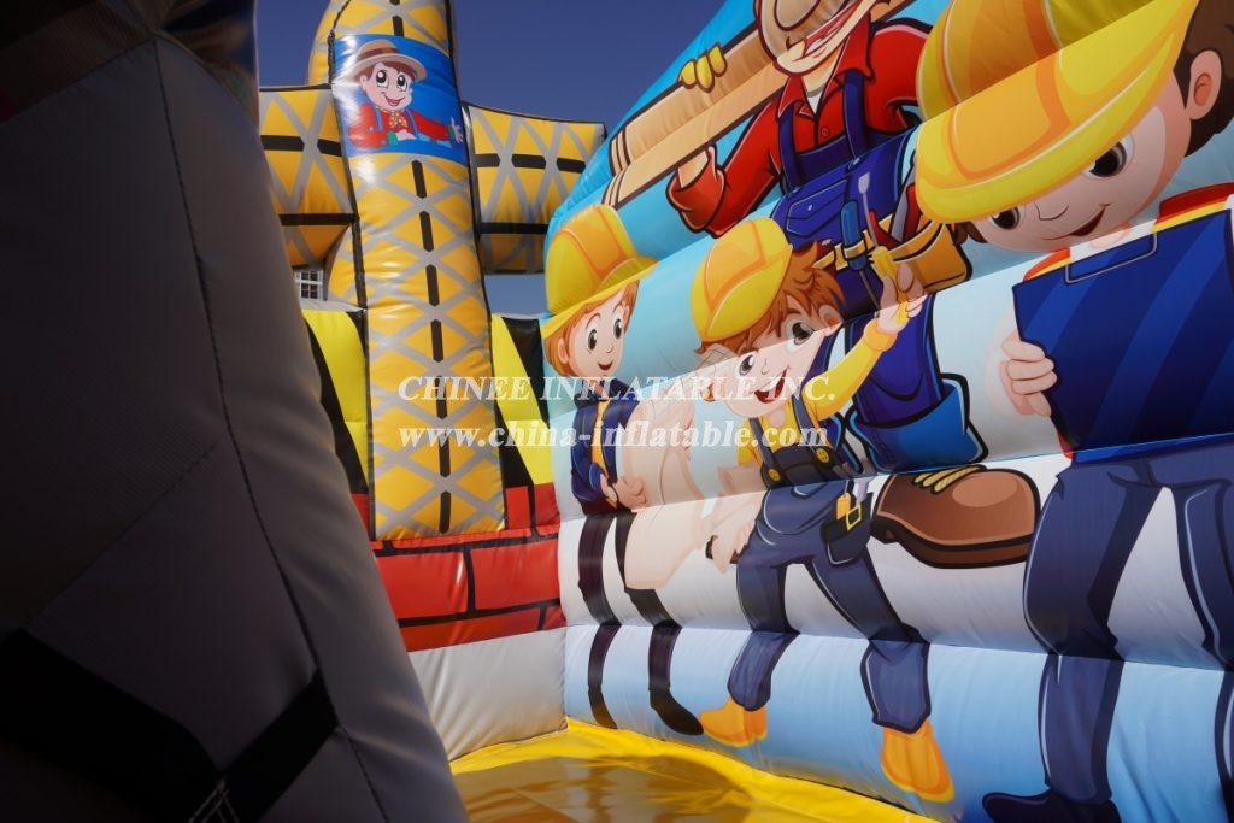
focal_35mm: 24
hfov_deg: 73.7
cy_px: 412
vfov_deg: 53.1
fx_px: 823
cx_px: 617
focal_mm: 16
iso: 100
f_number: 8
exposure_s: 1/800
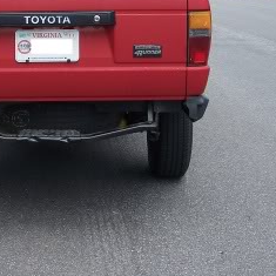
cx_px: 39
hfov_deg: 19.2
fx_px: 803
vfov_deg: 19.4
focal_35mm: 89
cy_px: 86
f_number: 2.8
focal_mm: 7.8
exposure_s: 1/400
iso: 64
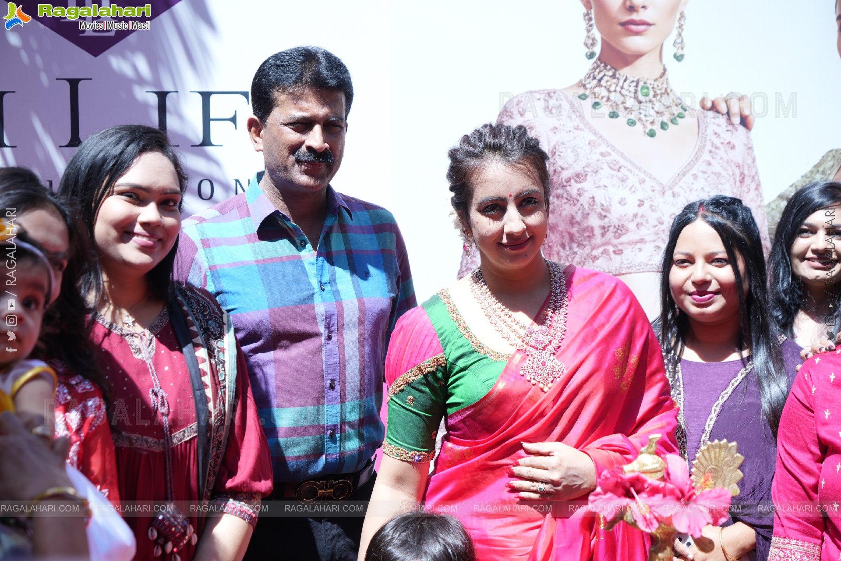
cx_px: 420
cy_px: 280
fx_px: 1308
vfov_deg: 24.2
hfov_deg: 35.6
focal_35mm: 56
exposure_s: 1/200
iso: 100
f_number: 6.3
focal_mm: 56
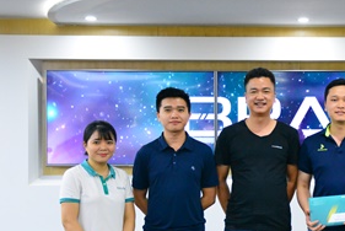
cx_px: 308
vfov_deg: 15.6
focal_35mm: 88
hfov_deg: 22.6
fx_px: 844
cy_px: 138
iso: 3200
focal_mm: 30
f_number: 4
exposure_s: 1/160
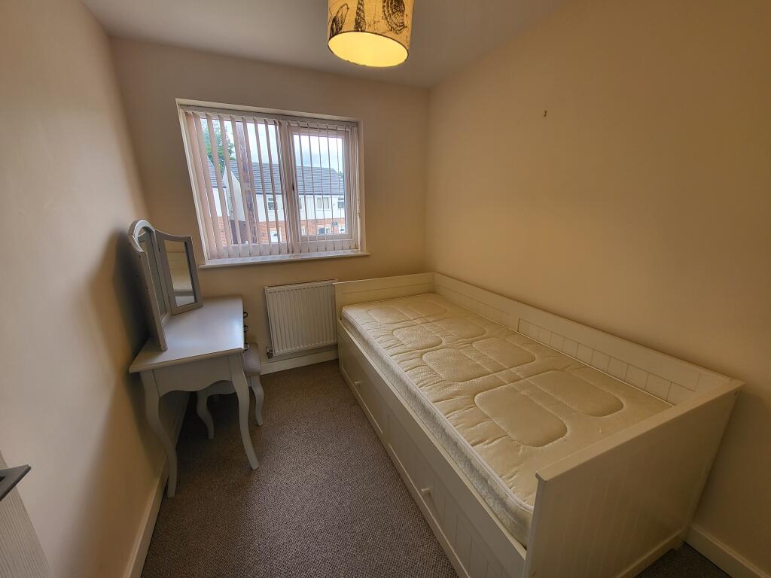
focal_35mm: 13
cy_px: 289
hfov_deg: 106.2
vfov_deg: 89.9
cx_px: 386
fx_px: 290
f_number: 2.2
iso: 32
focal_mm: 1.74
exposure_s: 1/50
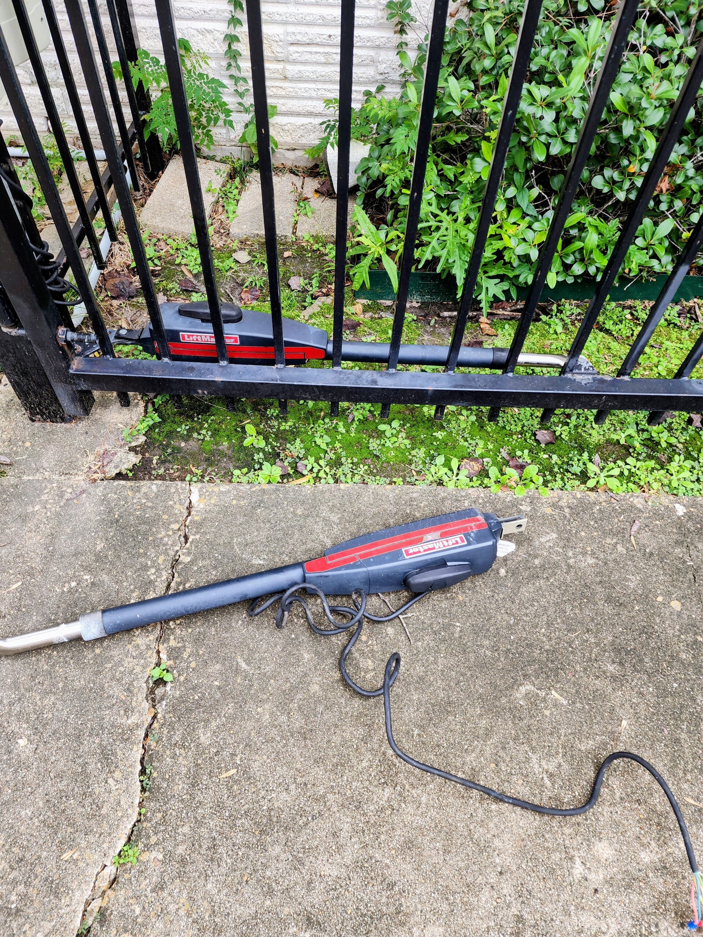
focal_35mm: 23
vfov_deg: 73.9
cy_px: 468
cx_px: 352
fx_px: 623
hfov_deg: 58.9
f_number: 1.8
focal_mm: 6.4
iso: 80
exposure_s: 1/180
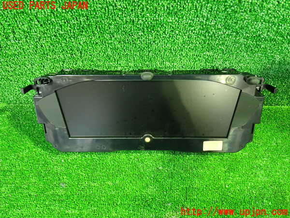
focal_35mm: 30
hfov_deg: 60.0
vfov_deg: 46.8
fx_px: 251
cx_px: 145
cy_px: 109
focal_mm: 5.4
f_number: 2.3
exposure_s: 1/15
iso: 800
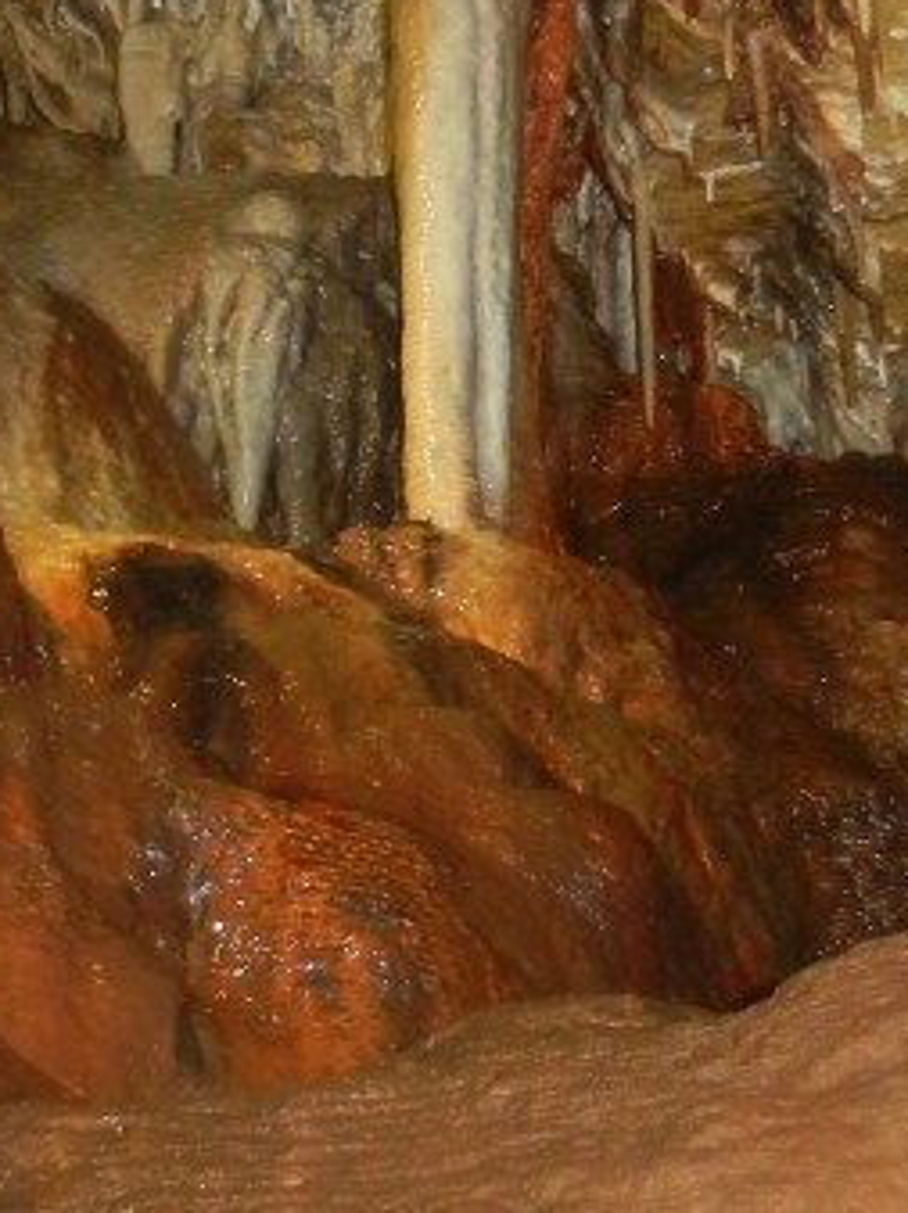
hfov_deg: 16.2
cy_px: 384
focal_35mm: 91
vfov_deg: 21.5
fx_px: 3187
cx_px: 355
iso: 361
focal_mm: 5.4
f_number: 3.5
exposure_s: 1/30
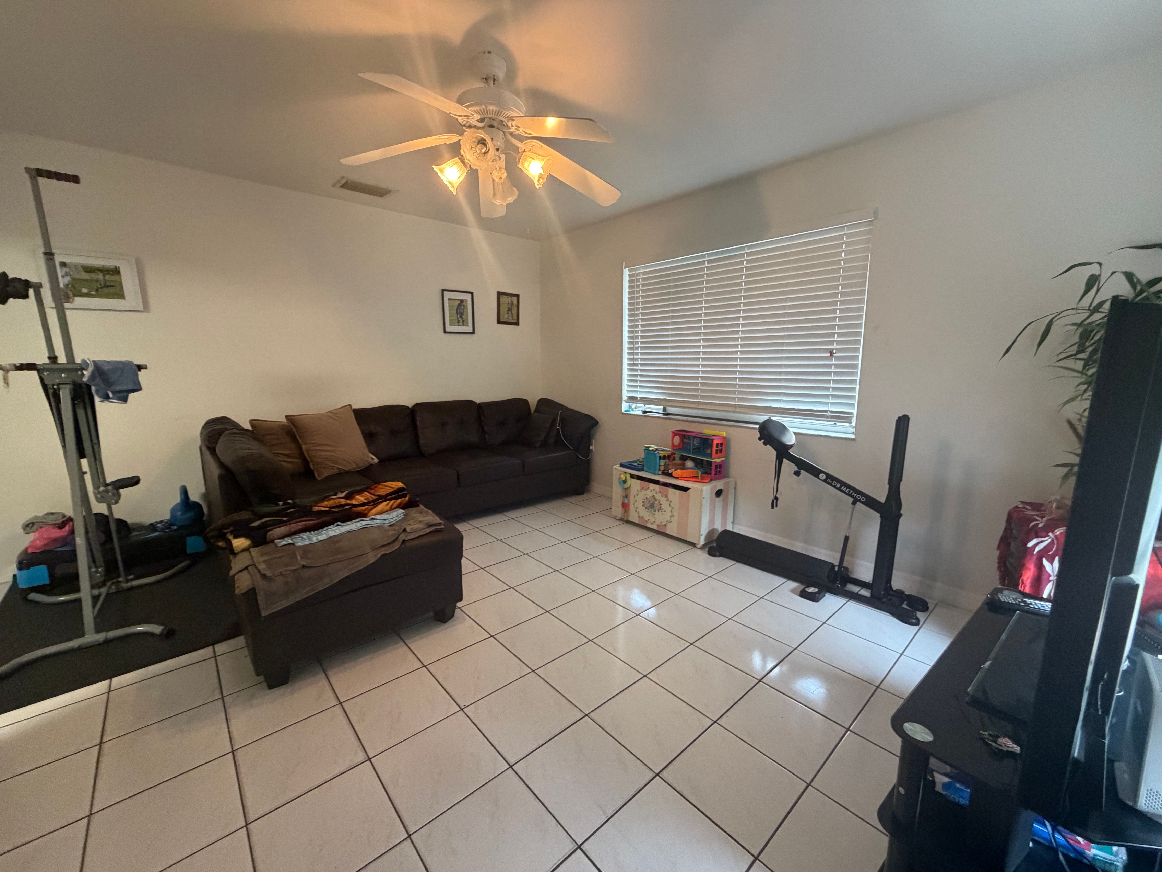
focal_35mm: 14
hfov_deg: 102.1
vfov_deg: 85.7
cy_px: 436
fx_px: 470
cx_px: 581
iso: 500
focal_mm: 2.22
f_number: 2.2
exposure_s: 1/60
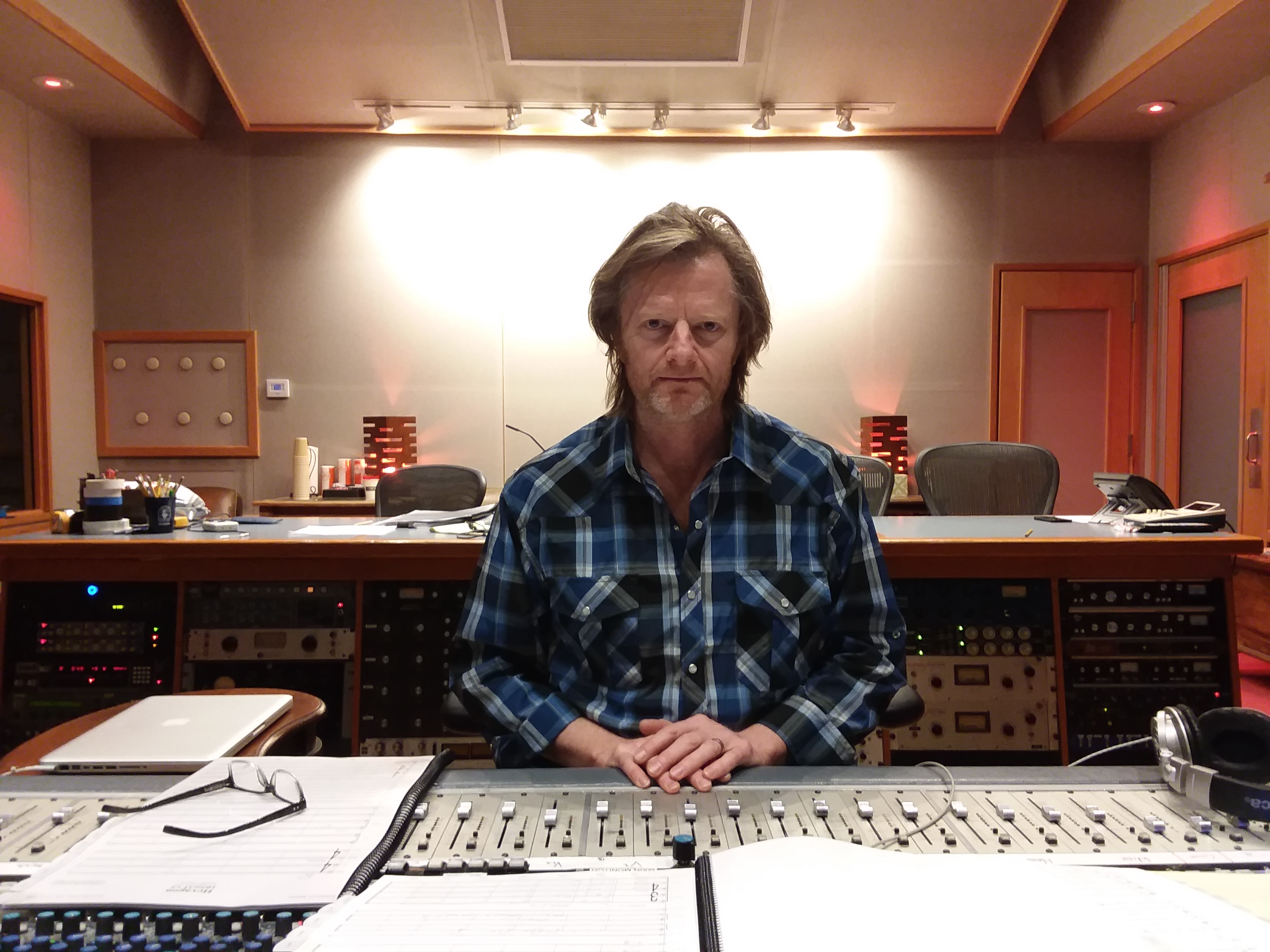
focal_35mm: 27
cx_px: 635
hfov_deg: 65.3
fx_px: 991
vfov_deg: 51.4
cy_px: 476
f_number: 1.9
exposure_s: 1/17
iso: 200
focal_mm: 2.91
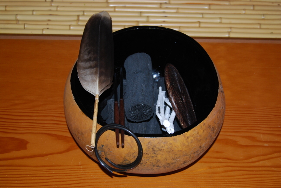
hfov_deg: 35.0
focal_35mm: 57
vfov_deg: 23.8
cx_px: 140
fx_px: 445
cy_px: 94
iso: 200
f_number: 5
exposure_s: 1/60
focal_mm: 38
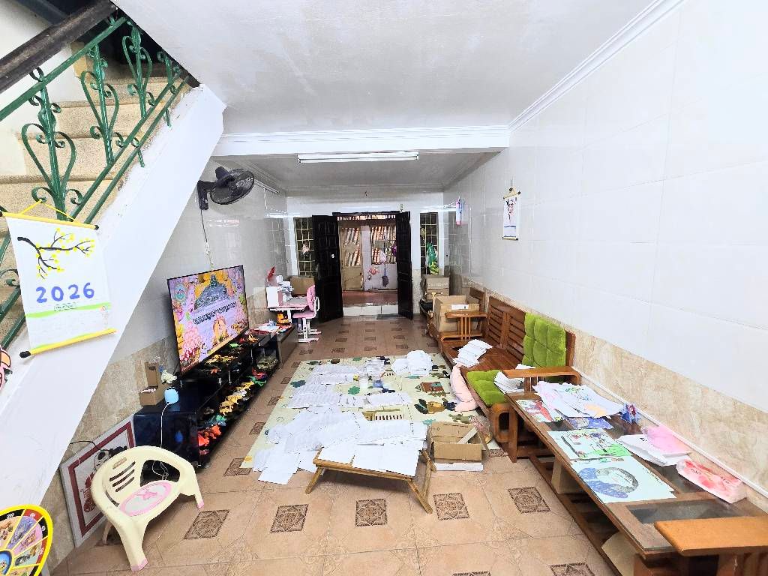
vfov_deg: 89.9
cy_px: 288
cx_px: 384
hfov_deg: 106.2
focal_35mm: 13
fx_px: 288
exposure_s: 1/50
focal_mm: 2.2
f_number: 2.2
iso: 160
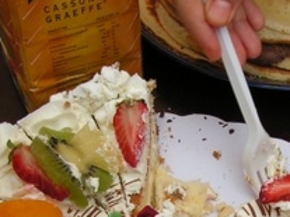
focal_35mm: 92
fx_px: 770
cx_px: 217
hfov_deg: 21.1
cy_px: 237
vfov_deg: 15.6
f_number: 5
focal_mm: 6.3
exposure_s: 1/160
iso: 50
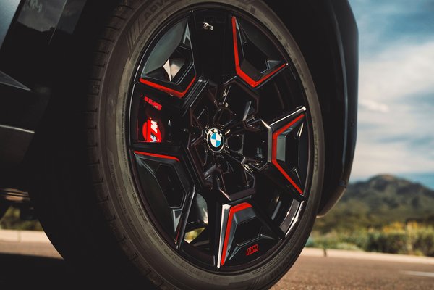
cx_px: 217
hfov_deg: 38.9
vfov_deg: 26.5
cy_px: 145
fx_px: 615
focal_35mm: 51
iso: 100
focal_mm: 51
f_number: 4.5
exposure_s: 1/320
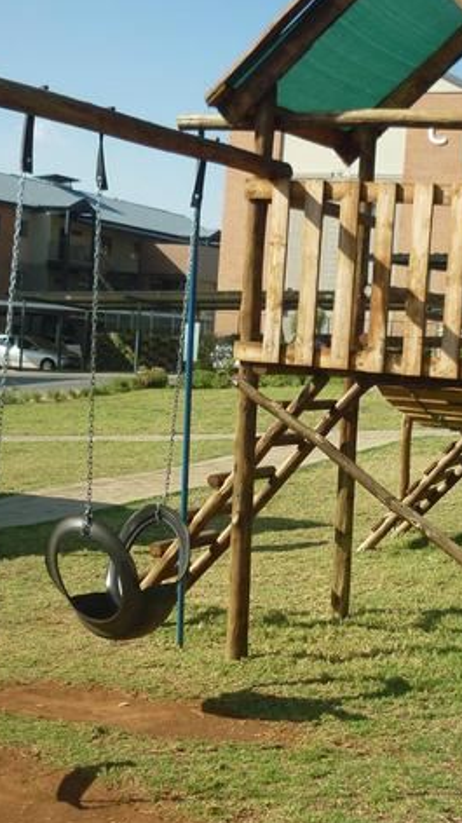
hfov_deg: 19.6
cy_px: 462
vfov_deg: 34.3
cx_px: 343
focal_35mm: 61
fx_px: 1330
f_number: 8
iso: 100
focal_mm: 5.5
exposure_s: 1/200
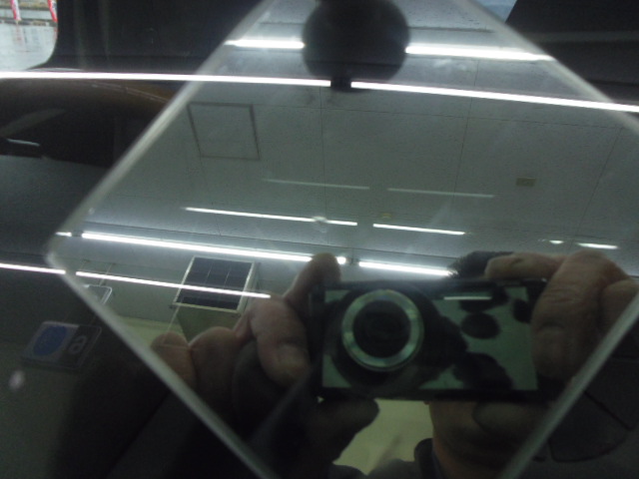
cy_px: 240
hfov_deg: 63.4
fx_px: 517
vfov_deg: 49.7
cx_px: 320
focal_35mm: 28
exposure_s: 1/45
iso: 160
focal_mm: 5.1
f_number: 3.9
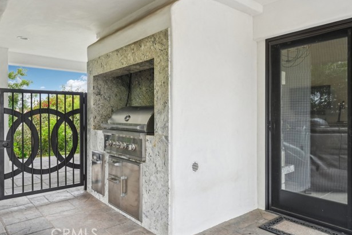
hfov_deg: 69.4
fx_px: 254
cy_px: 120
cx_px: 174
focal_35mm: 26
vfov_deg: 49.6
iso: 400
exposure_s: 1/10
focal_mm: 25
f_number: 8
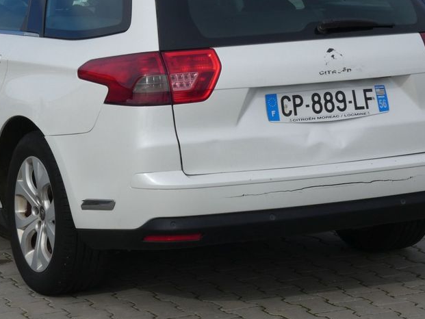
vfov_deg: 12.1
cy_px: 94
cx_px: 165
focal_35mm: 122
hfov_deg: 16.1
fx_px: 1498
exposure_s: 1/320
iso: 80
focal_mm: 13.3
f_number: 6.3
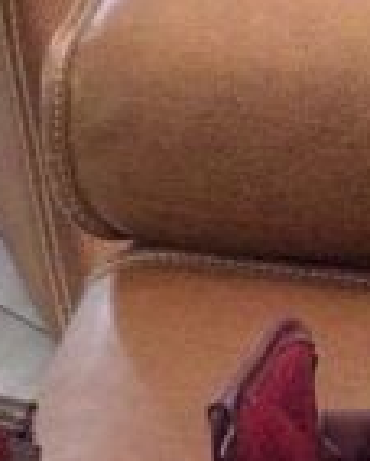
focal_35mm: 141
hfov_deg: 11.0
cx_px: 185
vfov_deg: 11.6
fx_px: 1926
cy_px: 1037
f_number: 2.4
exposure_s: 1/25
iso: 320
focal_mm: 3.3
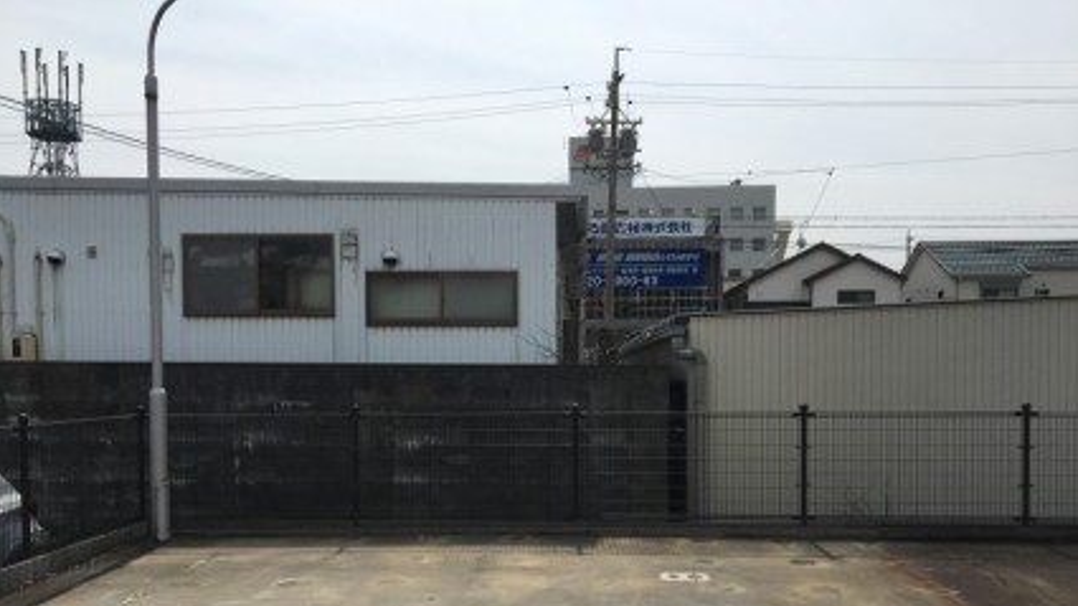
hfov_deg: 61.0
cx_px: 540
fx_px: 915
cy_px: 407
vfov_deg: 36.3
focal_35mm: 32
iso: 25
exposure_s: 1/3846
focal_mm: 4.15
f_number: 2.2
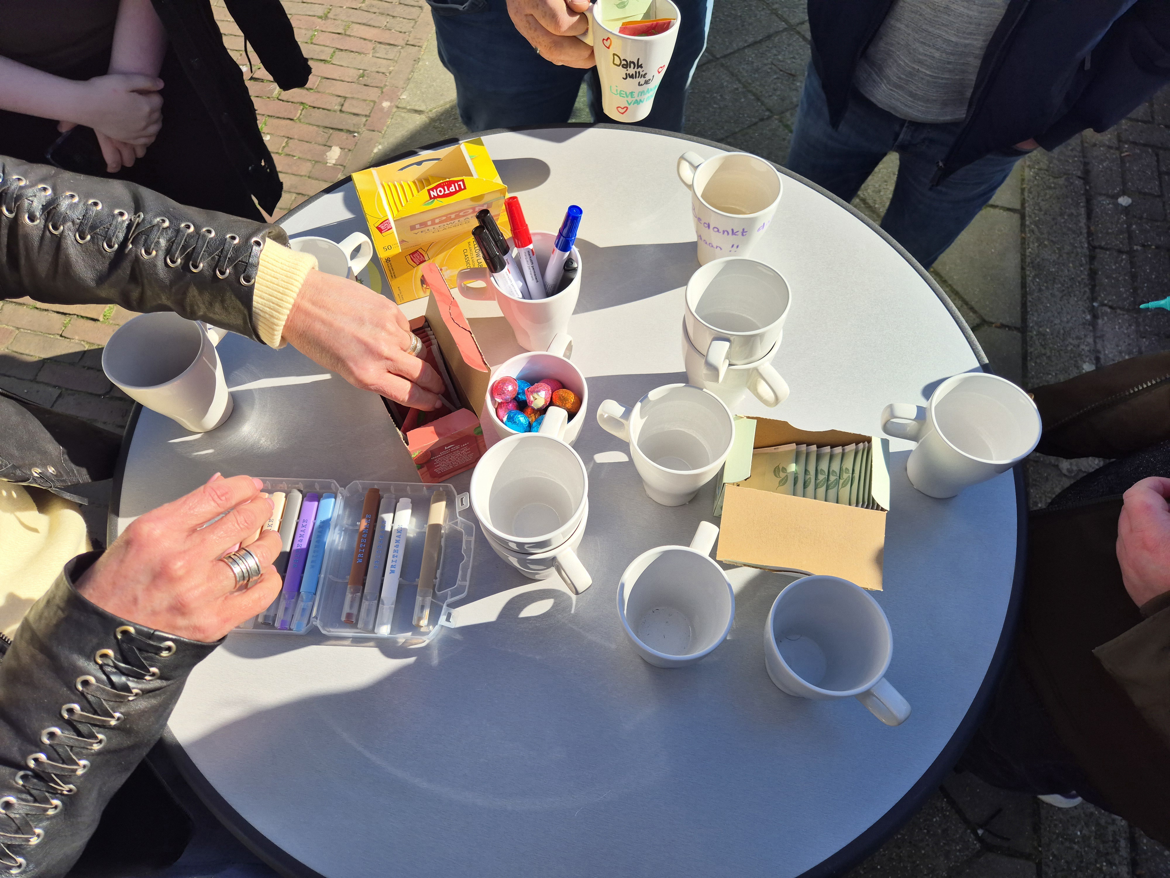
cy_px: 439
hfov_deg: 73.9
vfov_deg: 58.9
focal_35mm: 23
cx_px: 585
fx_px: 777
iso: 25
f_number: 1.8
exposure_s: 1/2000
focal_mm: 5.4
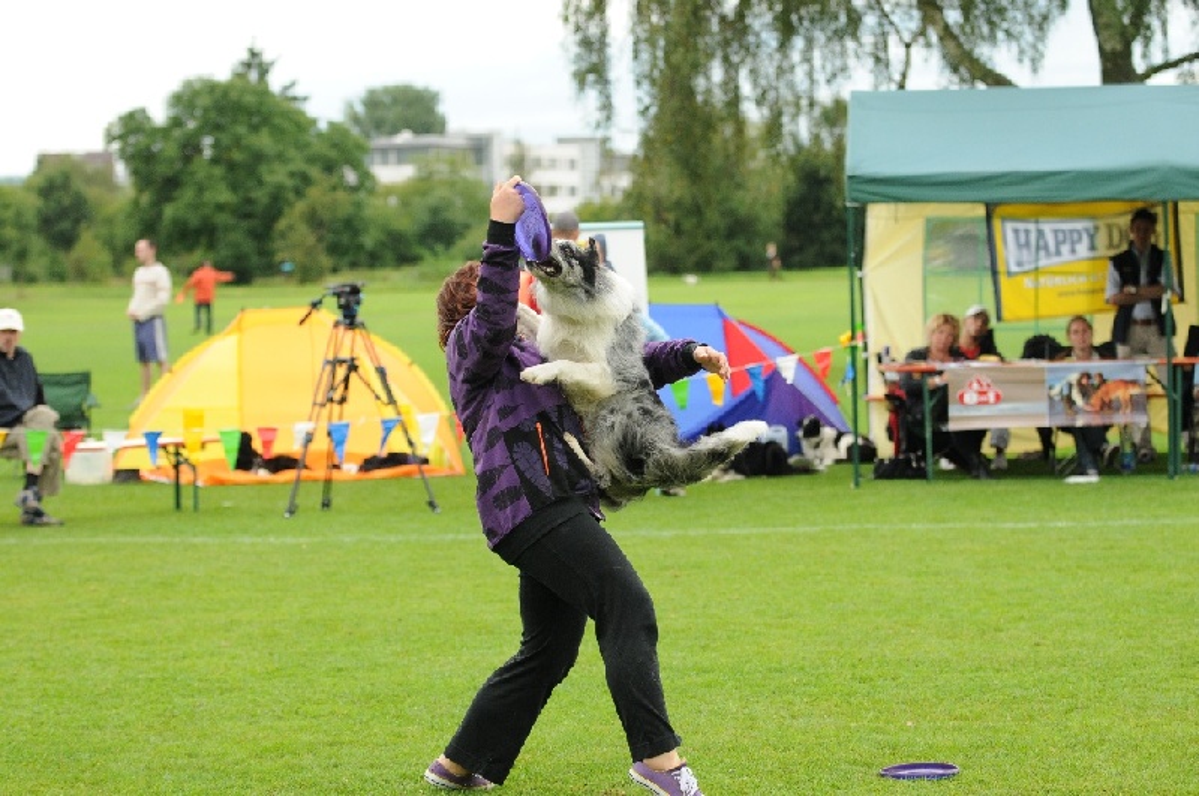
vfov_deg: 11.7
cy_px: 398
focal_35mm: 117
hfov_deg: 17.5
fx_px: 3891
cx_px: 600
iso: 500
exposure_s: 1/1000
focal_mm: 78
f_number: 2.8
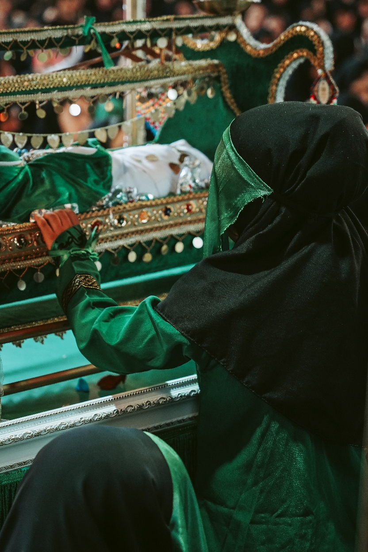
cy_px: 276
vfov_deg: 19.5
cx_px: 184
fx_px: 1610
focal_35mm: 105
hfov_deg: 13.0
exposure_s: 1/100
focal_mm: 70
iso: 1600
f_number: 2.8
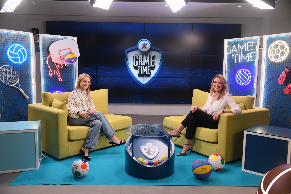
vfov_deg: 41.1
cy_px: 97
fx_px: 259
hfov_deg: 58.7
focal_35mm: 32
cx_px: 146
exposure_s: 1/320
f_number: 4
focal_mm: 32
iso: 1600
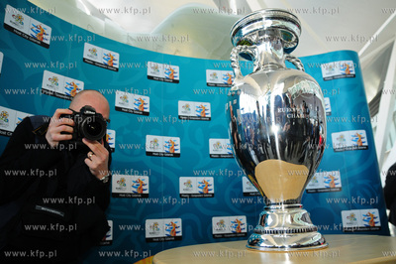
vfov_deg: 50.3
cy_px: 132
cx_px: 198
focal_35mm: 26
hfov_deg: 70.5
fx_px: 280
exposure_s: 1/60
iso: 320
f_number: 5
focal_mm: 17
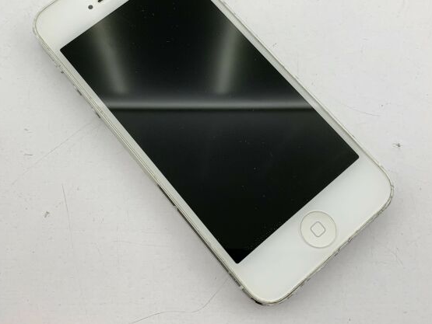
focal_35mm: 36
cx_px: 179
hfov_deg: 51.1
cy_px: 136
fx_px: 450
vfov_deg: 39.6
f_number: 1.8
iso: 80
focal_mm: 4.25
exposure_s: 1/121
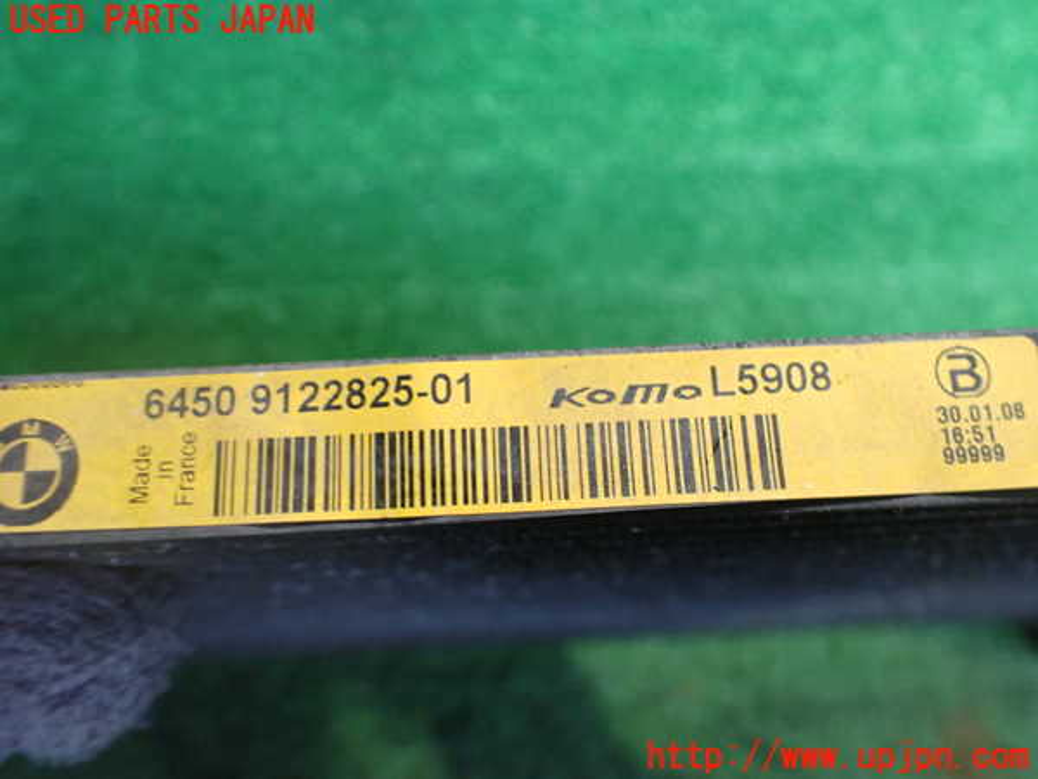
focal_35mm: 30
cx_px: 519
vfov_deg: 46.8
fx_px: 900
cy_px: 390
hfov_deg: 60.0
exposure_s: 1/50
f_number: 2.3
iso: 800
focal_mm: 5.4
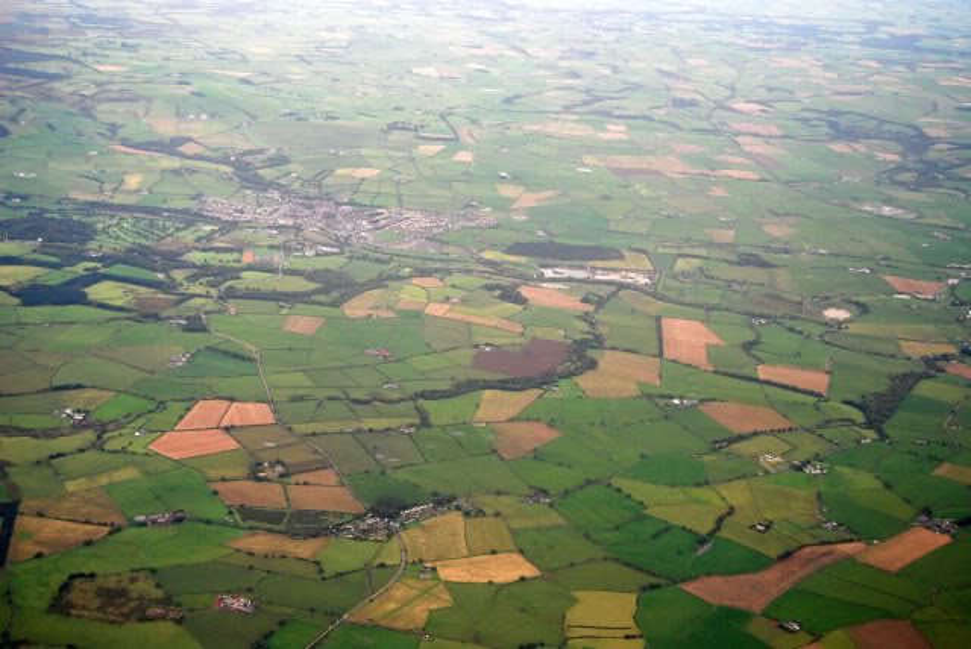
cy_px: 324
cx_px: 486
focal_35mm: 52
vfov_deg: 25.8
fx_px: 1417
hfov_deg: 37.8
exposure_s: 1/100
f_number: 5
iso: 200
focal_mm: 35
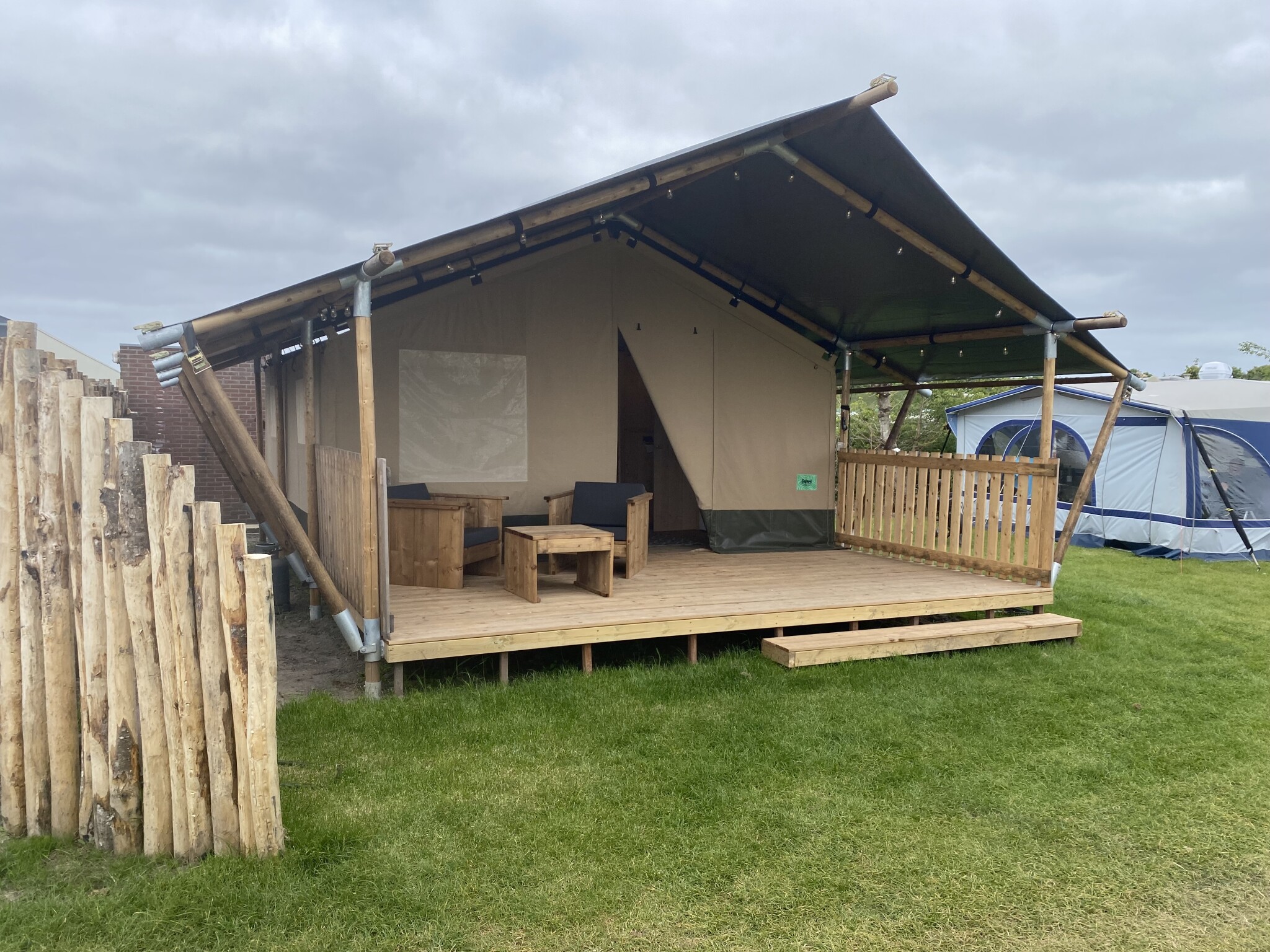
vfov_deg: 53.1
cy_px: 476
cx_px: 635
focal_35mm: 26
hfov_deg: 67.3
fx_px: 954
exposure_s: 1/1608
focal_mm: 4.25
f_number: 1.8
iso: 32
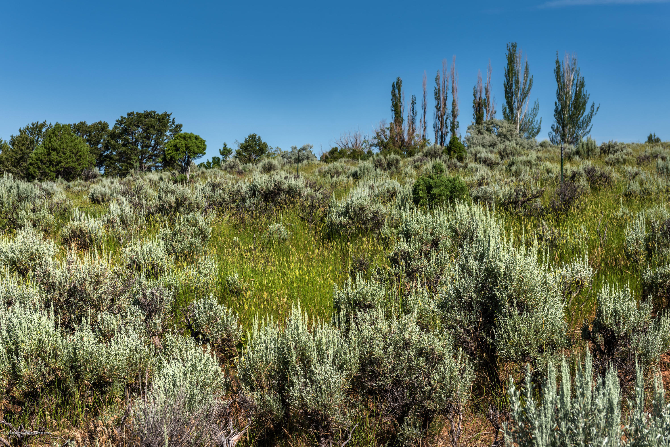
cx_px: 335
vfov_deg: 23.4
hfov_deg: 34.5
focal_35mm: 58
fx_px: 1080
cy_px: 224
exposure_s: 1/400
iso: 100
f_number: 7.1
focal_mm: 58
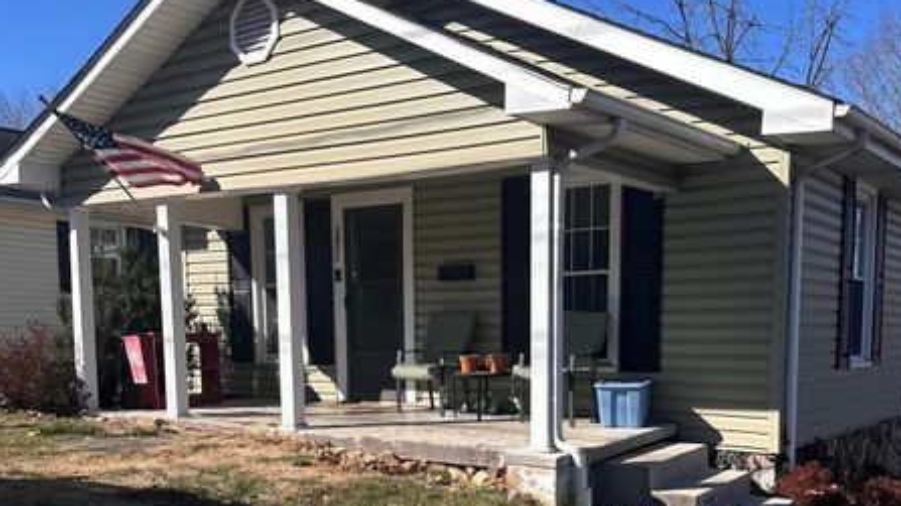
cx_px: 496
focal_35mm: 39
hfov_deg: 51.5
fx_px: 931
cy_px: 434
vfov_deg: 29.4
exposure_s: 1/3356
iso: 80
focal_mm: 6.86
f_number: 1.78
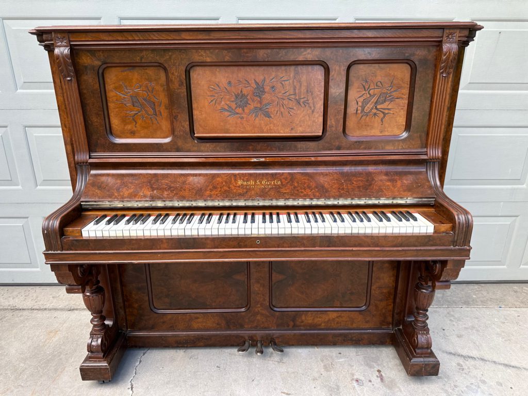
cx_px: 264
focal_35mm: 24
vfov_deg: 56.8
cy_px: 198
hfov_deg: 71.6
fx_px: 366
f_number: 1.78
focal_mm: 6.86
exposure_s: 1/204
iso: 64
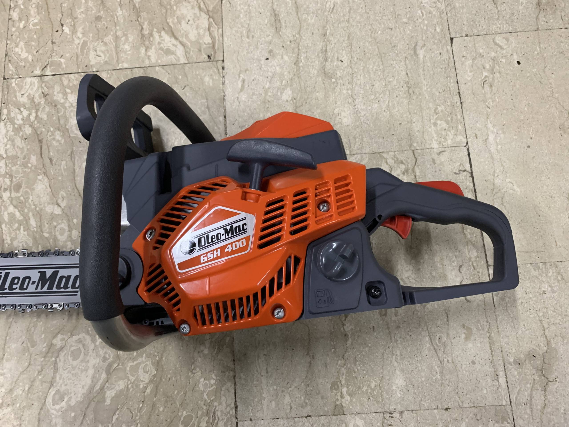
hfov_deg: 67.3
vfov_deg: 53.1
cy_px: 214
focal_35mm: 26
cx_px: 284
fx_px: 427
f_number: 1.8
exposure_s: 1/60
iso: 400
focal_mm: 4.25
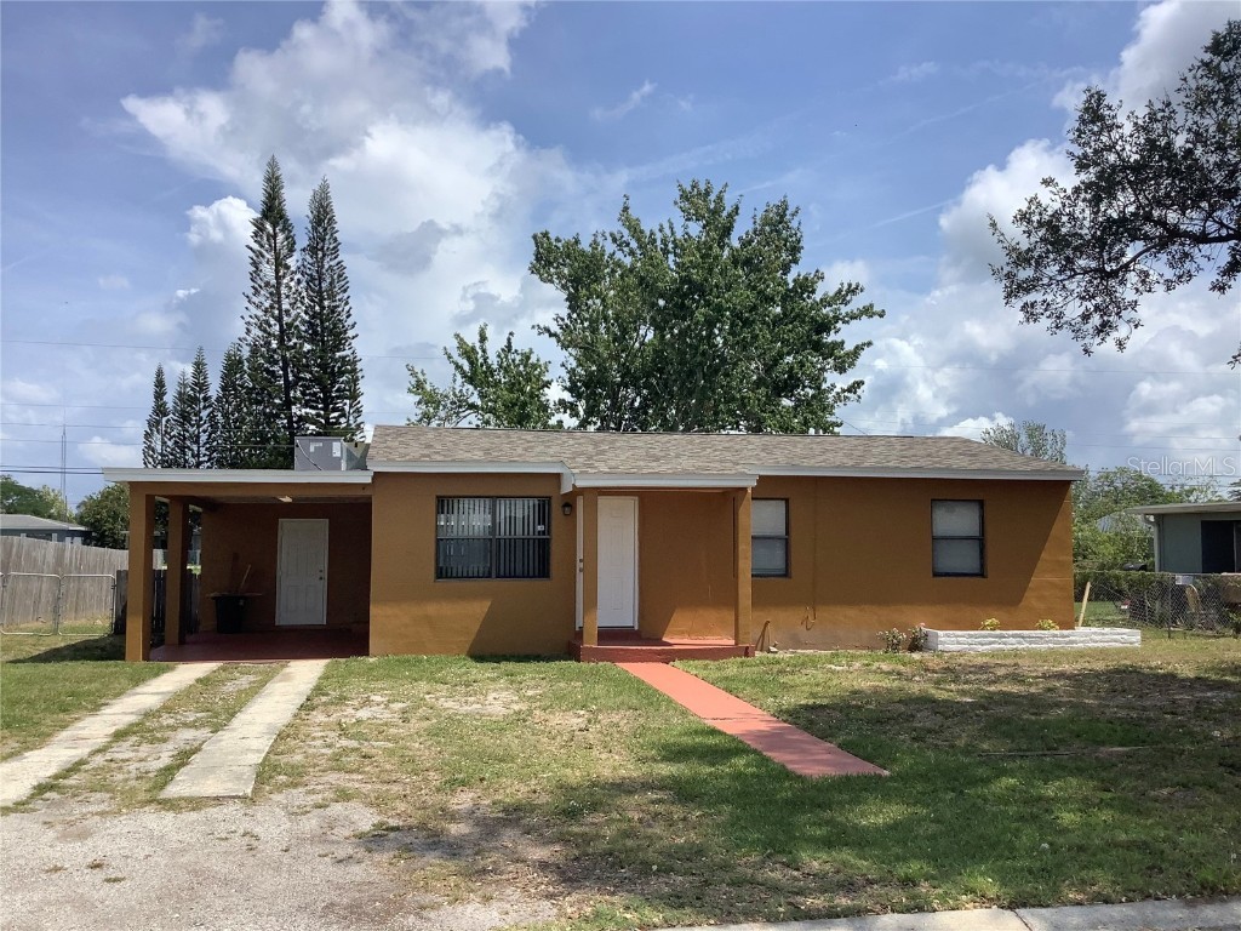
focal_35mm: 31
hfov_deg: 58.4
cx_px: 620
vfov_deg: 45.4
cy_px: 466
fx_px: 1111
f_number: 2.4
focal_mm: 3.3
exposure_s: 1/1942
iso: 25
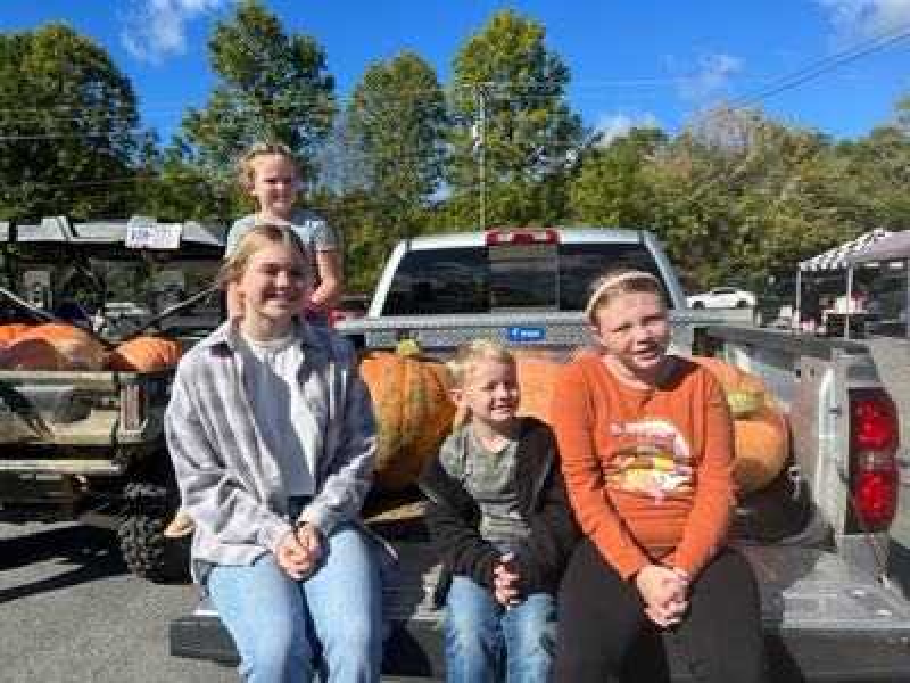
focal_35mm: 26
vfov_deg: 53.1
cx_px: 455
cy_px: 342
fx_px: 683
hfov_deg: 67.3
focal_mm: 5.7
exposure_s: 1/4274
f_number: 1.5
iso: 50
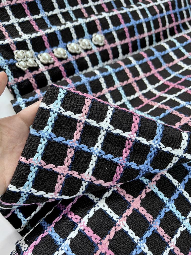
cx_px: 96
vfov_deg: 67.3
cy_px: 128
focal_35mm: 26
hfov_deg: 53.1
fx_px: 191
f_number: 1.5
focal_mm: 5.7
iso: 125
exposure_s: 1/50
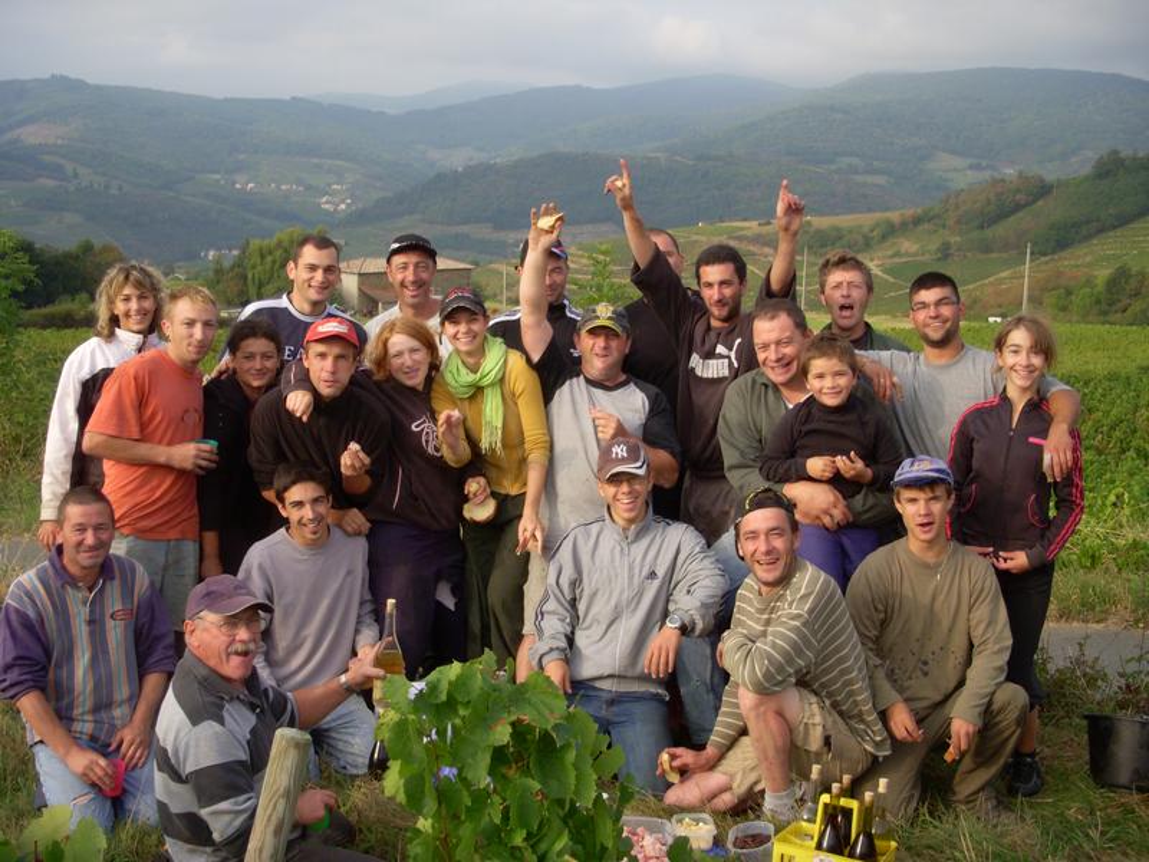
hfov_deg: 40.4
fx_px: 1560
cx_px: 574
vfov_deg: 30.9
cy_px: 431
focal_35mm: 47
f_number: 3.4
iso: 100
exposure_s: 1/400
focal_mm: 7.9
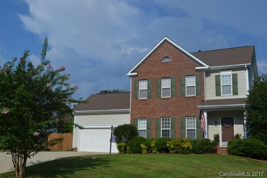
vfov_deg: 34.2
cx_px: 134
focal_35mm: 39
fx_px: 289
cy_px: 89
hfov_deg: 49.5
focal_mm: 26
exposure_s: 1/320
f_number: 9
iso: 100
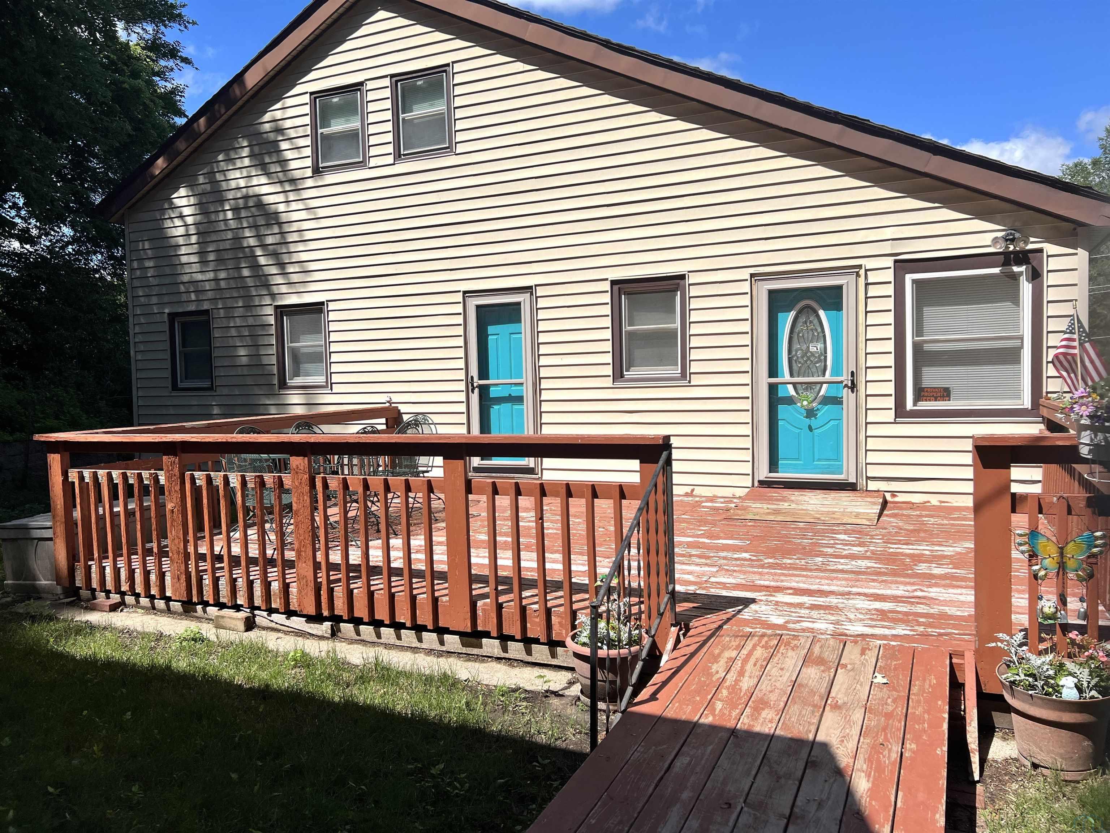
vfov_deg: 53.1
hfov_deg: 67.3
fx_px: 834
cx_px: 555
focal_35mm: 26
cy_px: 416
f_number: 1.5
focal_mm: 5.7
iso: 50
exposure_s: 1/5882
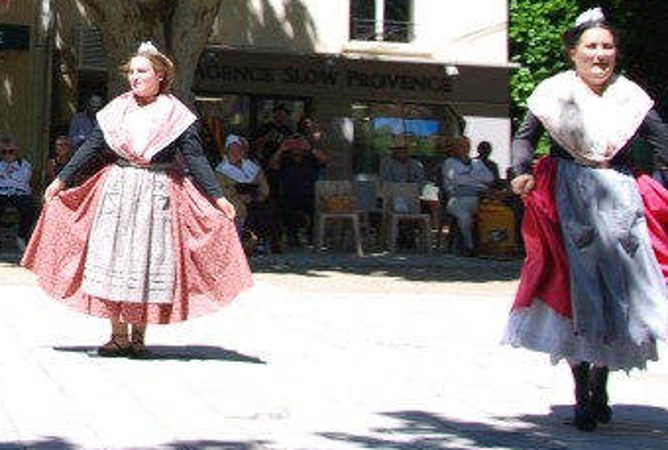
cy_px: -67
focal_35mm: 106
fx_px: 1979
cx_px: -140
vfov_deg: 12.7
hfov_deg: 18.2
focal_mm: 27
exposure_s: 1/160
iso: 100
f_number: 6.3
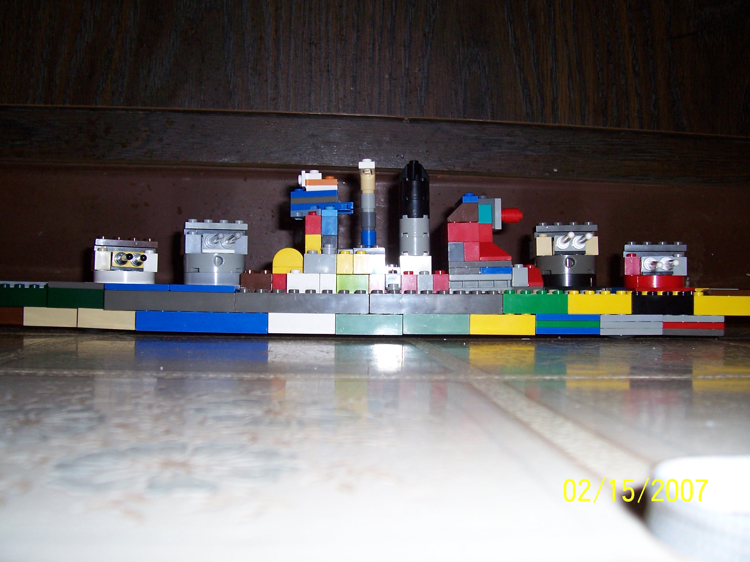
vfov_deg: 41.8
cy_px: 281
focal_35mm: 34
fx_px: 737
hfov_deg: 54.0
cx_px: 375
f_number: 2.7
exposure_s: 1/60
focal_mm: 5.6
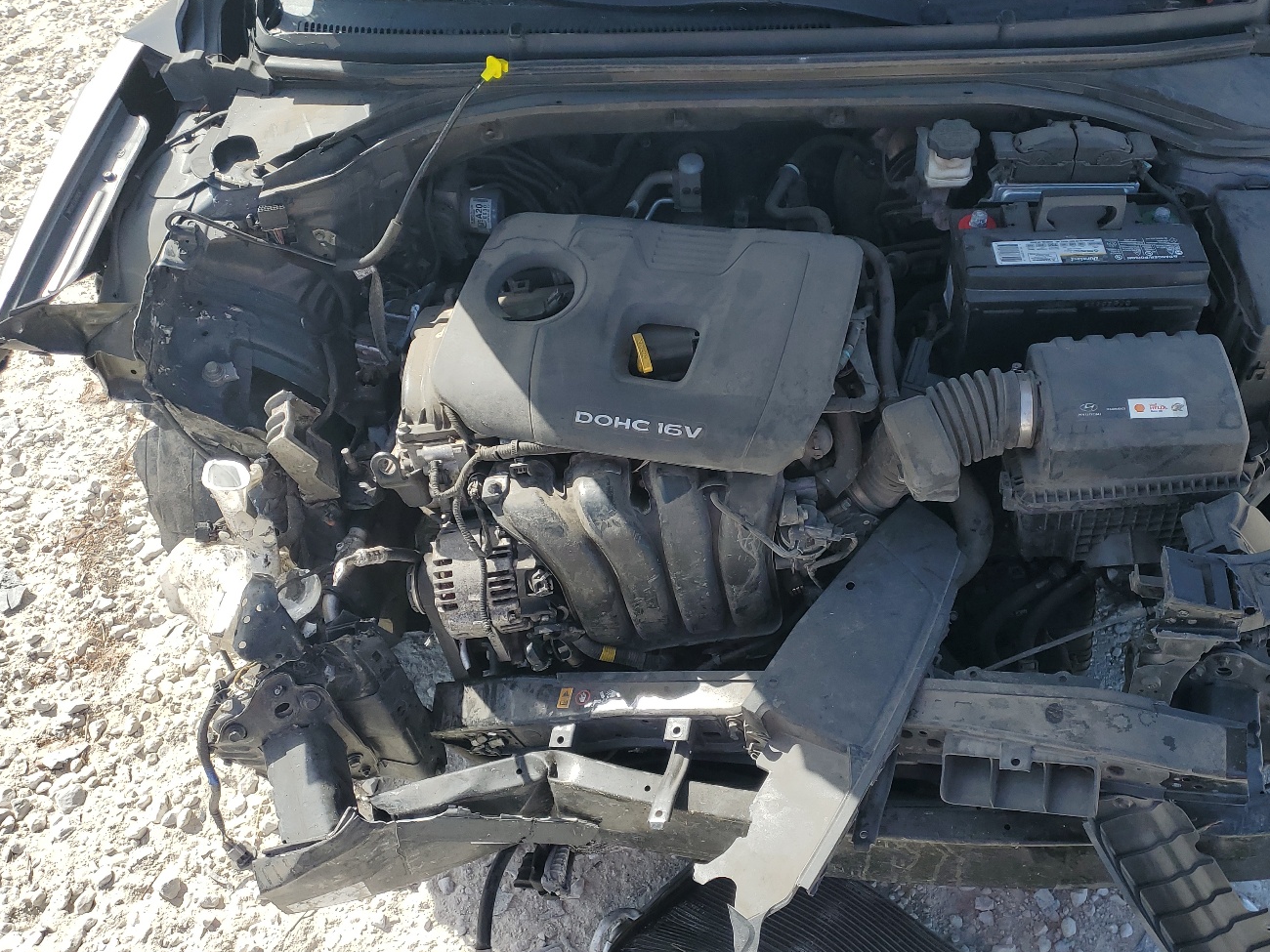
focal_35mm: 32
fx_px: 1174
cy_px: 455
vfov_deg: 44.1
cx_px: 735
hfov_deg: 56.5
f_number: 1.5
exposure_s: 1/1667
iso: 50
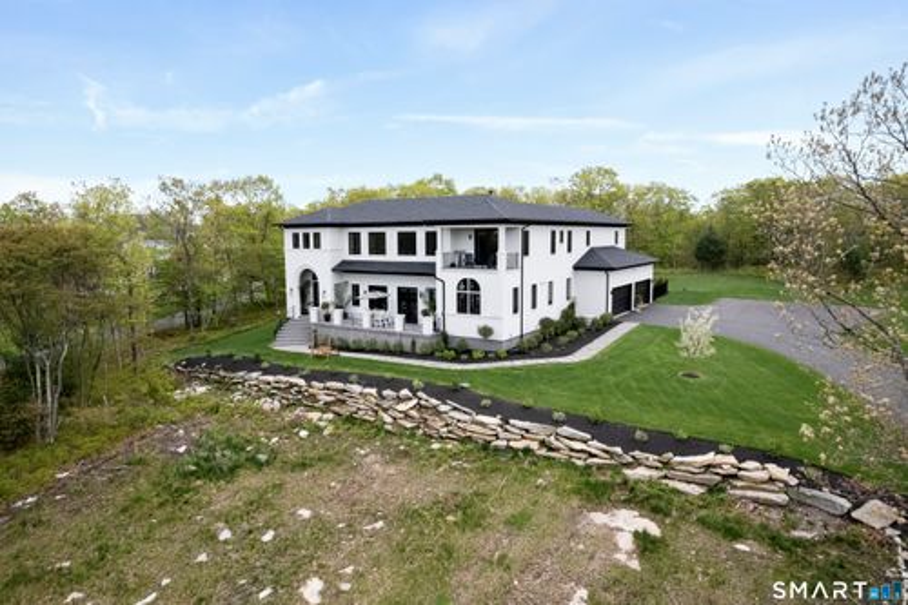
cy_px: 302
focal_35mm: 22
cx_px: 454
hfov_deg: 78.6
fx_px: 555
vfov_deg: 57.2
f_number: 2.8
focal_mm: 8.38
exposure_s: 1/8000
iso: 800
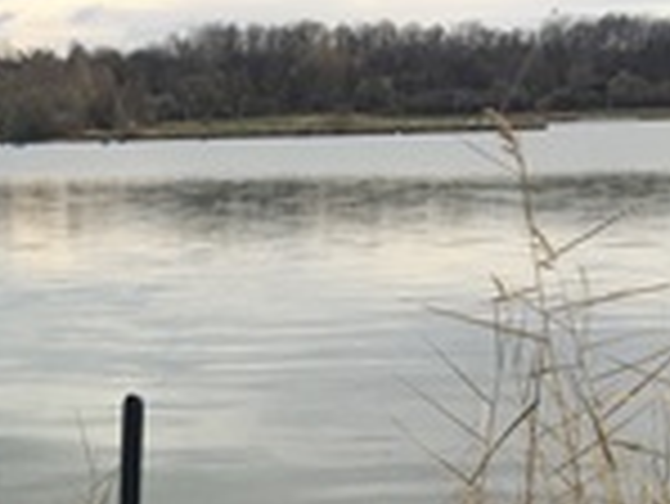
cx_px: -76
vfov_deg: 17.7
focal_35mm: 78
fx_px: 1511
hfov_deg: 23.4
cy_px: 652
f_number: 2.2
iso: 25
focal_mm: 4.15
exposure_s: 1/605
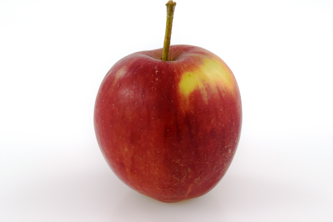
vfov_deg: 20.2
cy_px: 111
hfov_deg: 29.9
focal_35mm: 68
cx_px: 166
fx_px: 624
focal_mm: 45
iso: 400
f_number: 8
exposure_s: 1/125
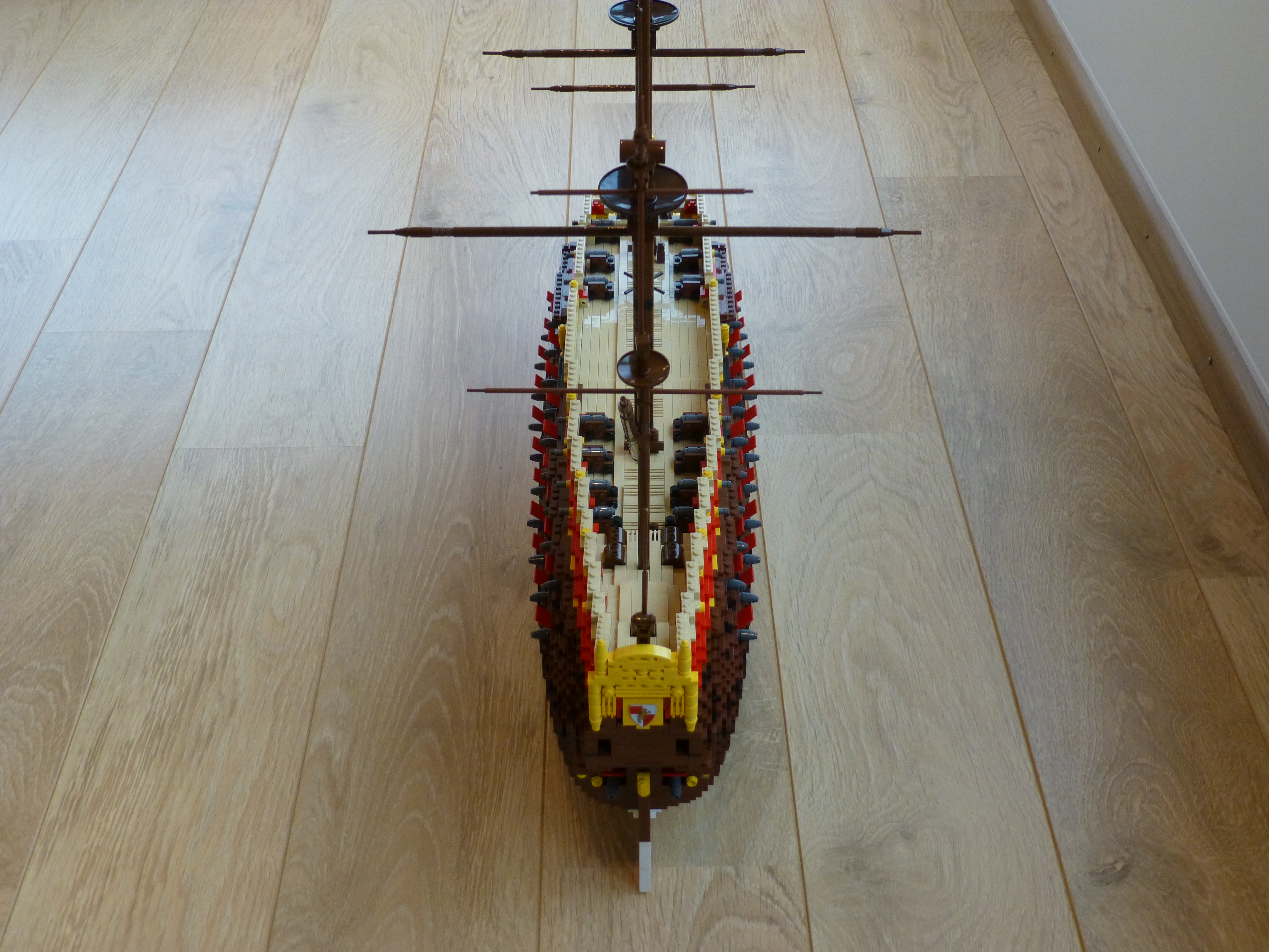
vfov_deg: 35.1
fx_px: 1503
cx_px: 634
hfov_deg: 45.8
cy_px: 476
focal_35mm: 41
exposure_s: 1/60
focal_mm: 7.4
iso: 250
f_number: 3.9
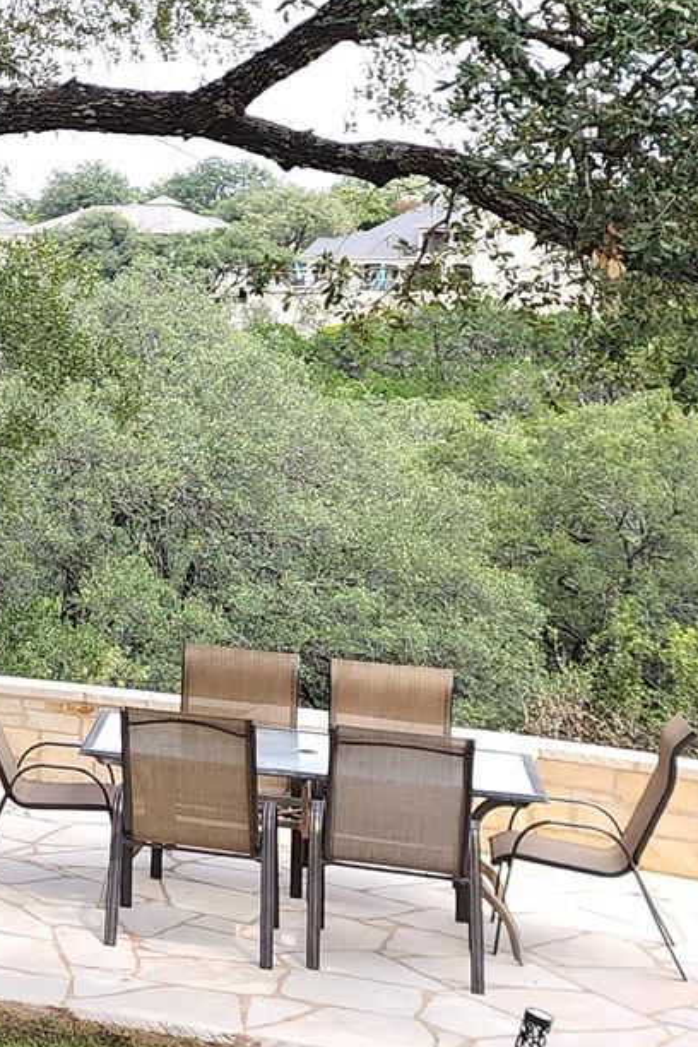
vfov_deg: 25.0
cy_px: 214
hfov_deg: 14.2
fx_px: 2326
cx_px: -708
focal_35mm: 80
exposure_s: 1/312
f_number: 1.8
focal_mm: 6.4
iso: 12
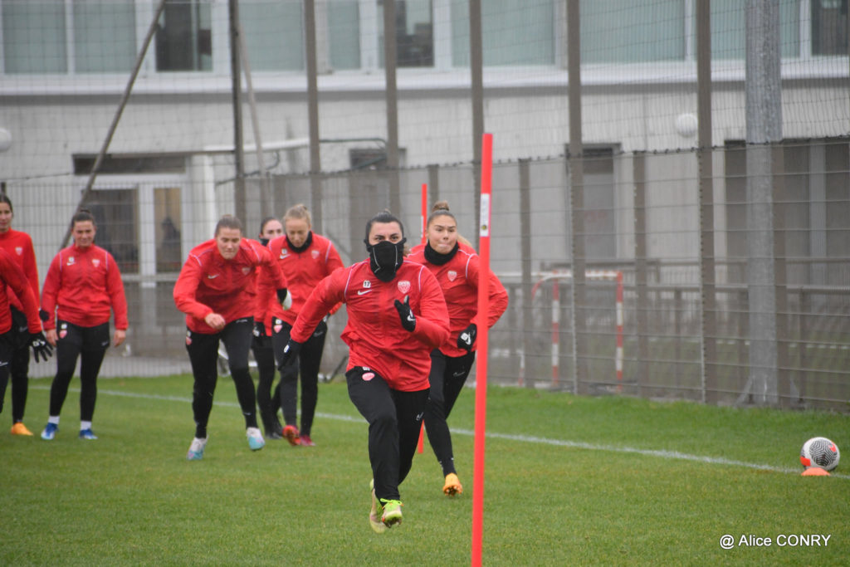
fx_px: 7792
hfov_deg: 6.2
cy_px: 284
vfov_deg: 4.2
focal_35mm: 330
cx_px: 425
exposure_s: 1/640
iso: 1600
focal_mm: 220
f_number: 5.6
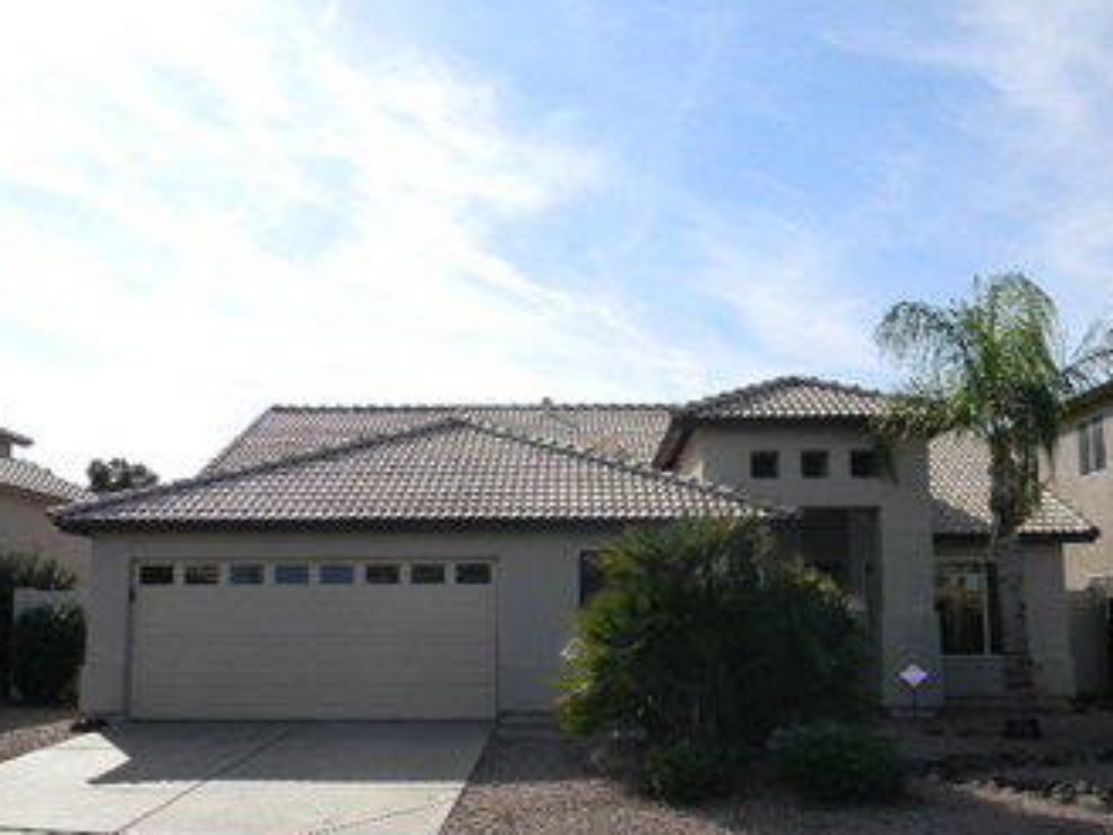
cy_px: 431
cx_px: 577
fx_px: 1222
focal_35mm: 38
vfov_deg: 37.7
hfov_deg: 49.0
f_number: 7.4
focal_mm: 6.4
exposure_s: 1/370
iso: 112
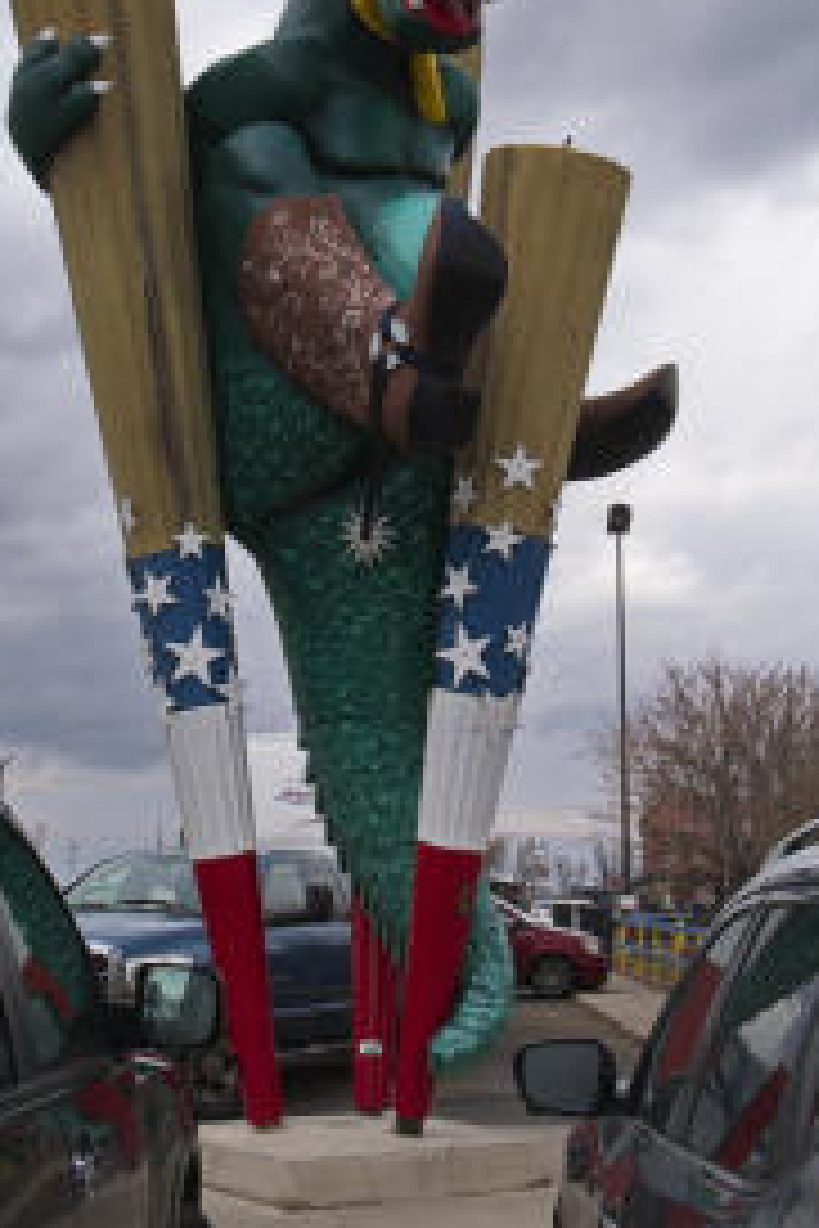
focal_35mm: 53
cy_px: 504
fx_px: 1808
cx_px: 358
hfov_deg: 25.5
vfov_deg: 37.4
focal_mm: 20
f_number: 9
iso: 200
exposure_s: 1/400
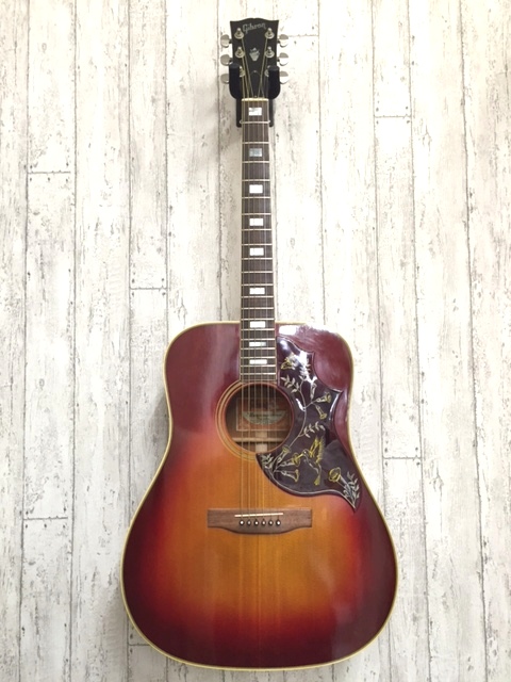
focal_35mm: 29
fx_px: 571
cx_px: 256
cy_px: 341
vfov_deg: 61.7
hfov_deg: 48.2
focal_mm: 4.15
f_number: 2.2
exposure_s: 1/30
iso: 100
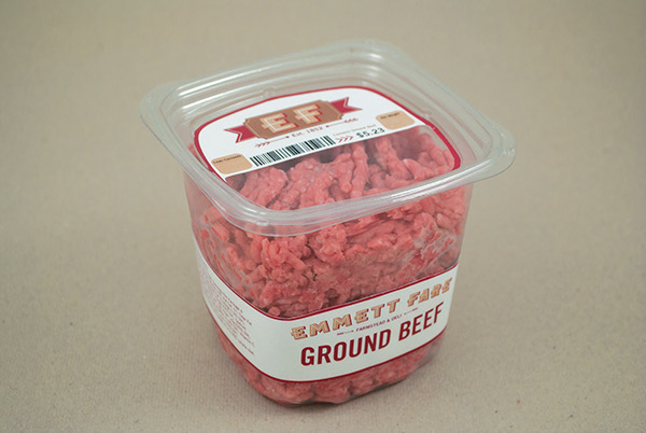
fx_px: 1213
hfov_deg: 29.8
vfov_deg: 20.2
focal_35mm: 68
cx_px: 323
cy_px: 216
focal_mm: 45
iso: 200
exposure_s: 1/125
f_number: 5.6
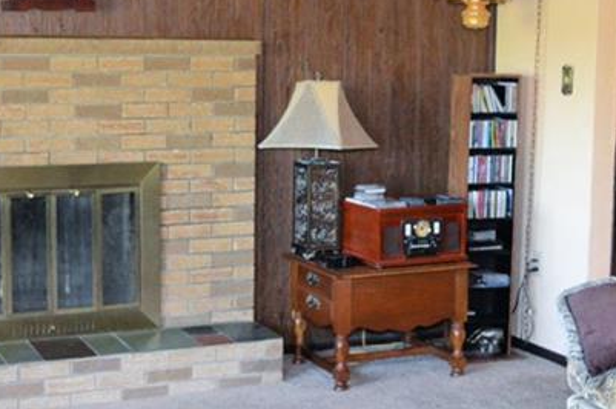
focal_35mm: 69
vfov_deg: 19.7
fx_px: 1179
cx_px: 227
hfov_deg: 29.2
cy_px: 171
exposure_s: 1/60
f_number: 3.5
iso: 2000
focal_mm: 18
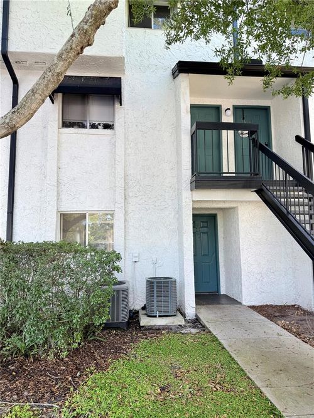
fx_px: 290
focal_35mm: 24
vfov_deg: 71.6
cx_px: 157
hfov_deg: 56.8
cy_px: 209
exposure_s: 1/355
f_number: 1.78
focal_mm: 6.76
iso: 80
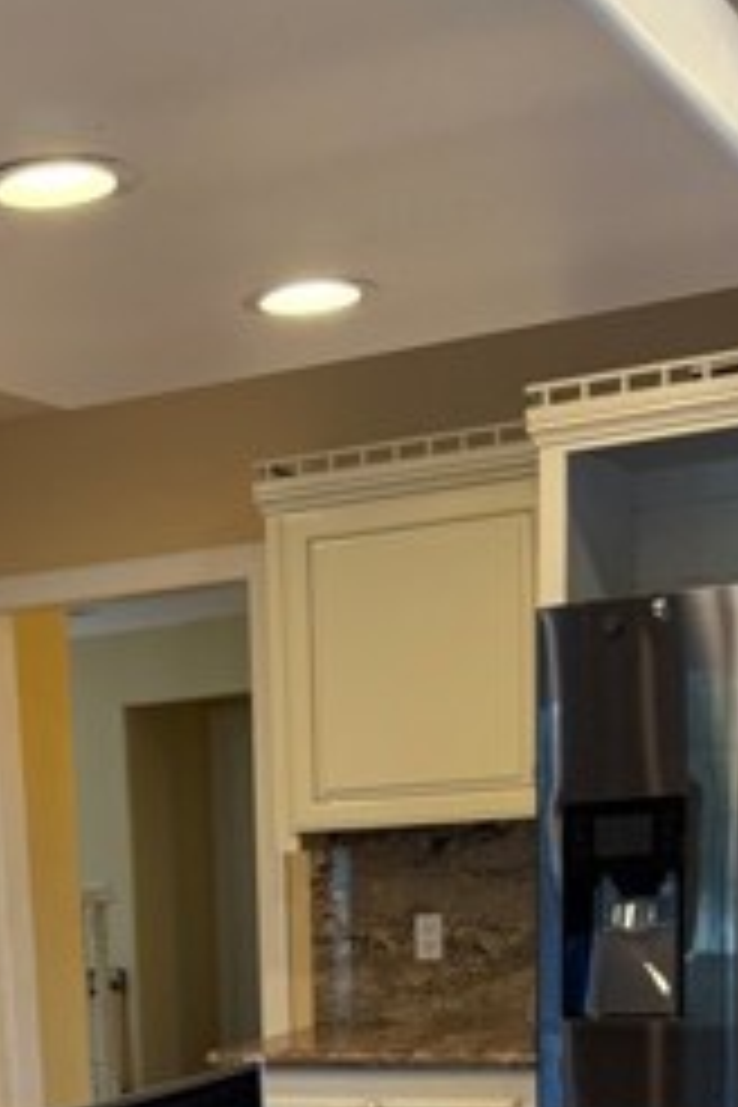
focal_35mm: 65
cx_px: 90
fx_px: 1999
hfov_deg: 20.5
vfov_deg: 27.7
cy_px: 1274
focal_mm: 6.76
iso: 200
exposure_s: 1/138
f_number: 1.78
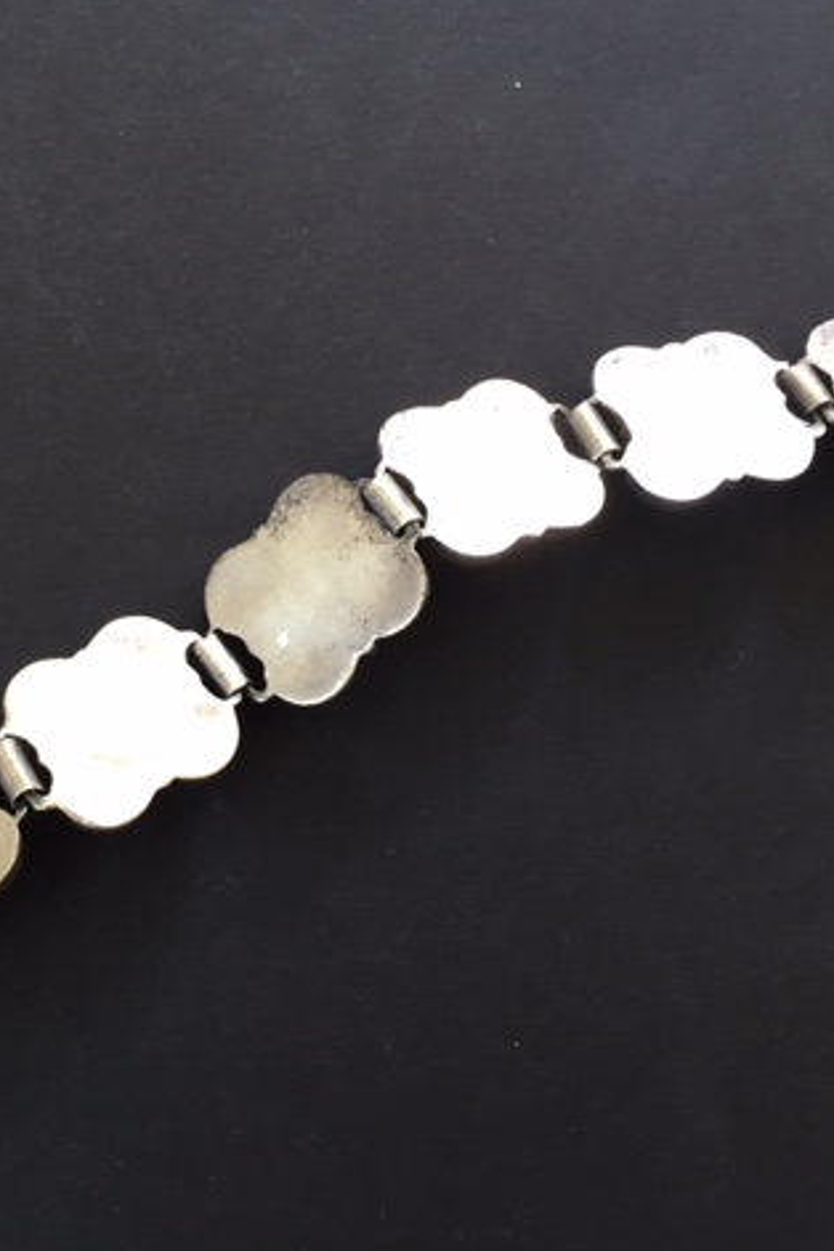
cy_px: 624
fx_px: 1425
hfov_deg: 32.2
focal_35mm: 41
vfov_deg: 47.4
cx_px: 247
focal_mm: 4.15
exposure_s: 1/30
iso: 64
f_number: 2.2
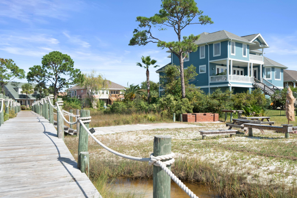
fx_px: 297
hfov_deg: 53.1
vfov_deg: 36.9
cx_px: 148
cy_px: 99
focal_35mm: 36
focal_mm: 24
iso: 320
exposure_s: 1/500
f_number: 8
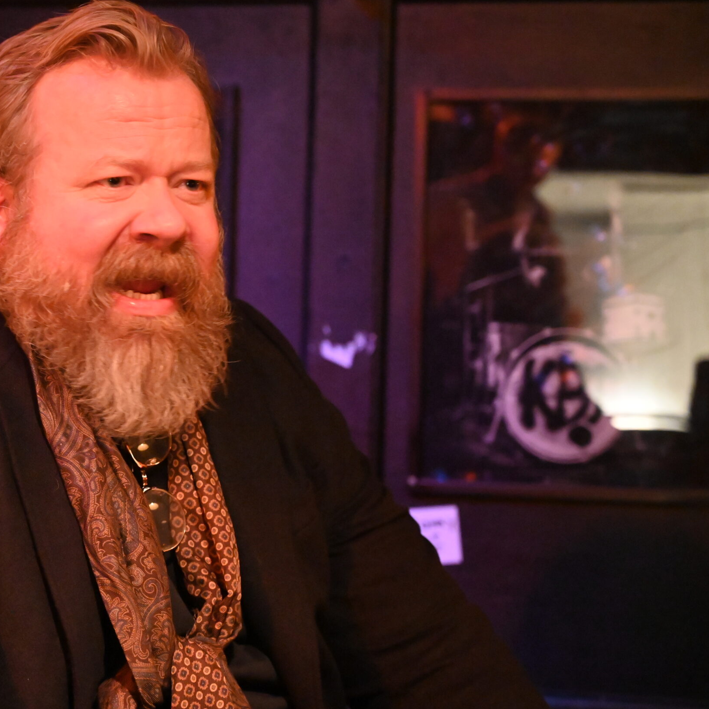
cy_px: 344
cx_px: 191
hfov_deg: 18.6
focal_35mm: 93
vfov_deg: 18.7
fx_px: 2155
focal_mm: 70
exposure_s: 1/60
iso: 18000
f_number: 4
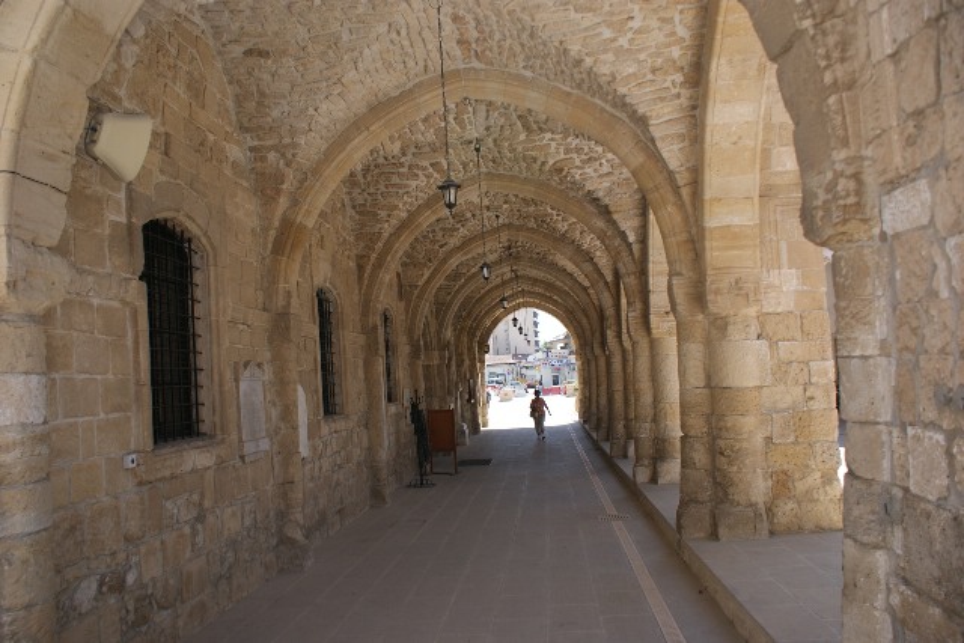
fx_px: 723
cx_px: 482
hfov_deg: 67.4
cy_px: 322
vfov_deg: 48.0
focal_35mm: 27
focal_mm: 18
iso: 100
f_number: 3.5
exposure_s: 1/500
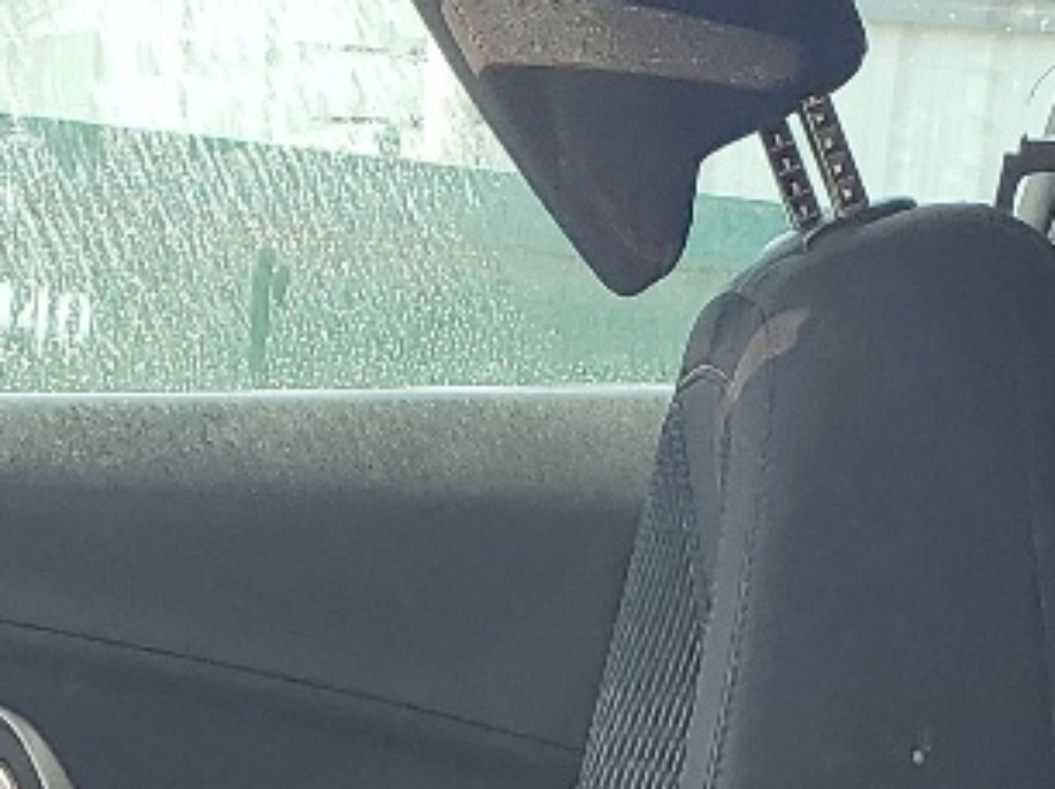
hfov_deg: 14.4
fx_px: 4142
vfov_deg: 10.1
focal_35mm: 136
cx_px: 203
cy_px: 1530
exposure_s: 1/588
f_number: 1.5
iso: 50
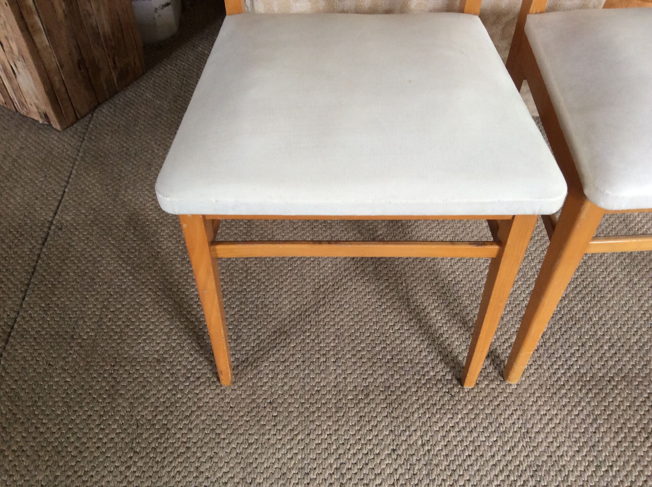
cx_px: 326
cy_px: 244
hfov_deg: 56.9
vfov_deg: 44.1
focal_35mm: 32
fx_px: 602
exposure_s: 1/25
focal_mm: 3.3
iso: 64
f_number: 2.4
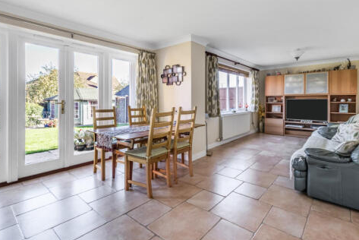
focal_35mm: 18
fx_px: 180
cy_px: 98
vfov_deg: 66.9
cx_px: 213
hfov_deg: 89.0
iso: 320
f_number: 8
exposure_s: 1/30
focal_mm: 8.4
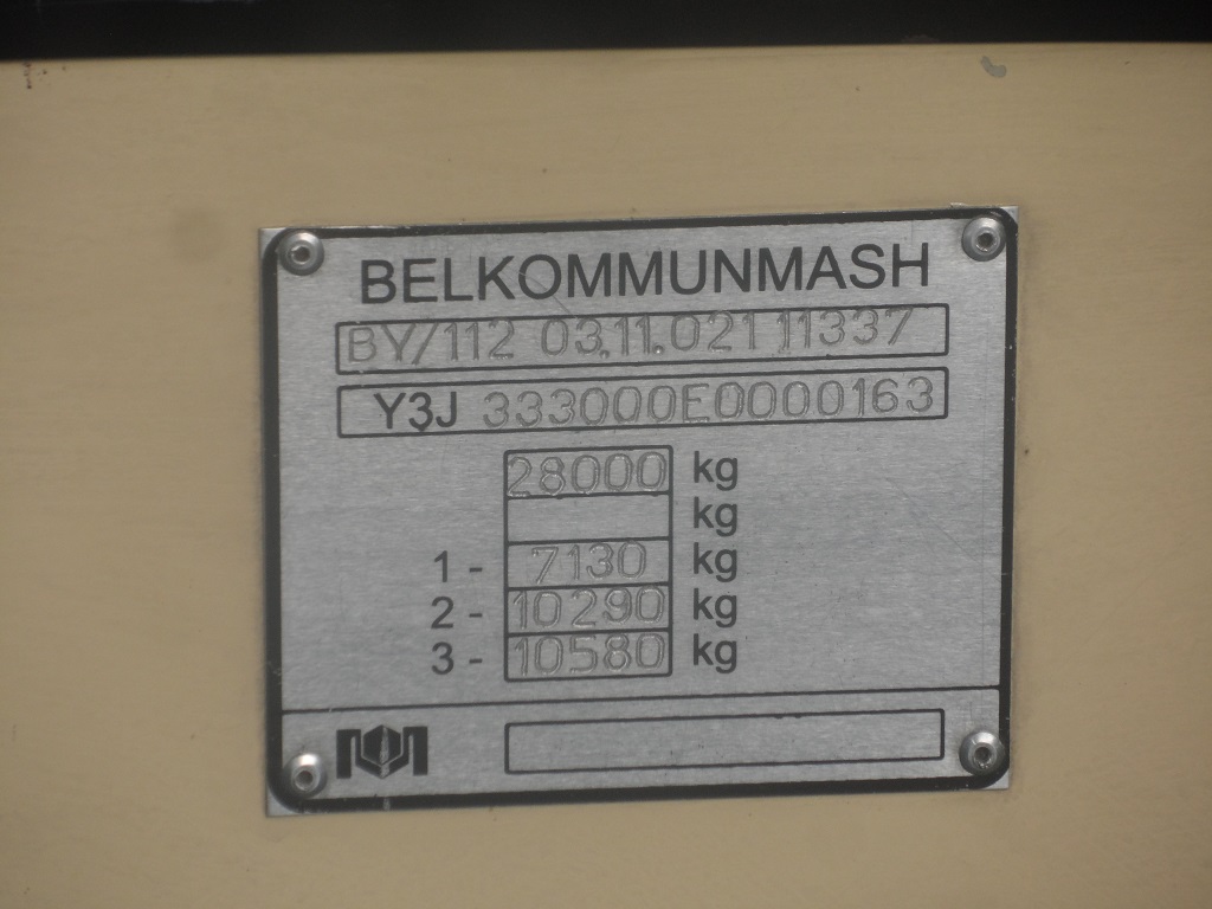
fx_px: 9138
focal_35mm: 261
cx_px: 606
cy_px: 454
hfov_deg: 7.6
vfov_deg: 5.7
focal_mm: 48.5
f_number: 5.6
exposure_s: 1/125
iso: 100
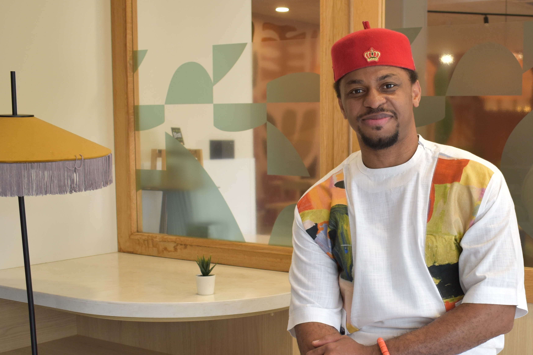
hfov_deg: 34.4
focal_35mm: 57
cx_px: 396
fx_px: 844
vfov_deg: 23.6
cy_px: 246
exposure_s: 1/60
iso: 400
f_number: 3.8
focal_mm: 22
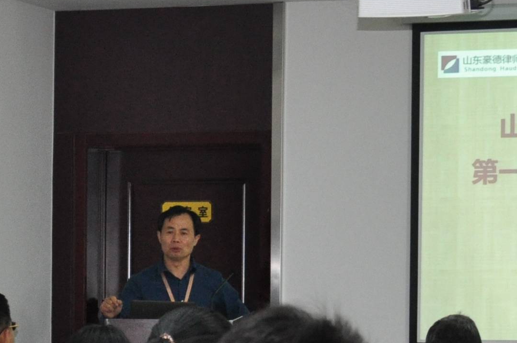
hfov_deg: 13.7
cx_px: 73
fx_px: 2137
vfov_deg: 9.1
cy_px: 322
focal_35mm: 149
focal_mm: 25
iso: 800
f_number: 4
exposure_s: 1/60
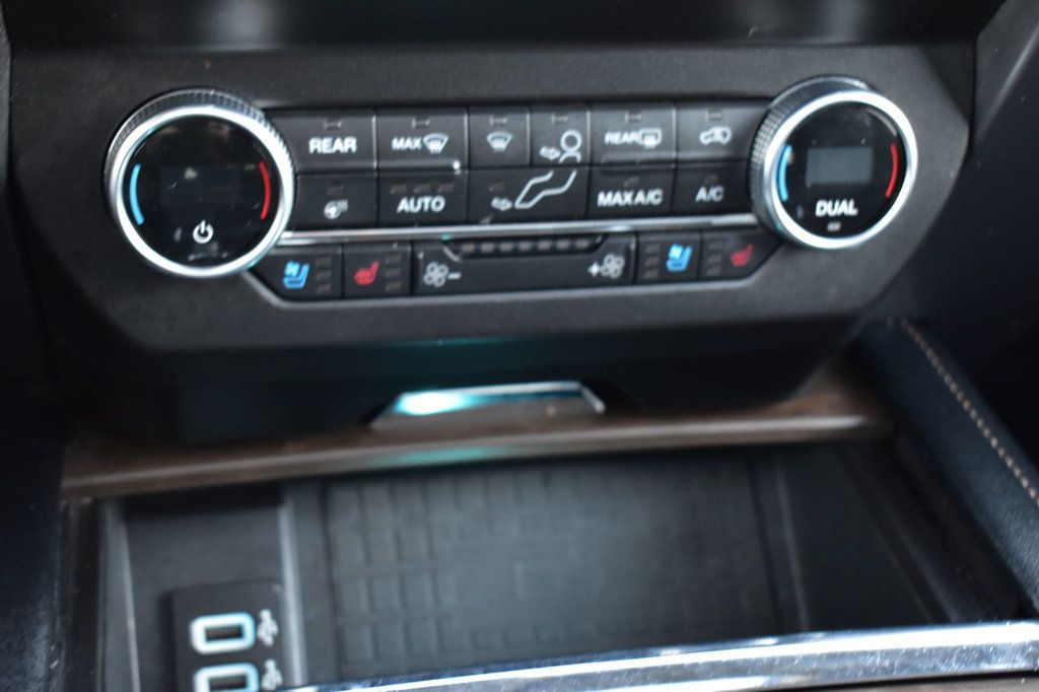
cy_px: 346
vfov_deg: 26.5
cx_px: 520
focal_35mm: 51
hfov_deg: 38.9
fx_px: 1471
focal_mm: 34
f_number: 4.5
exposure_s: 1/13
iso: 1600
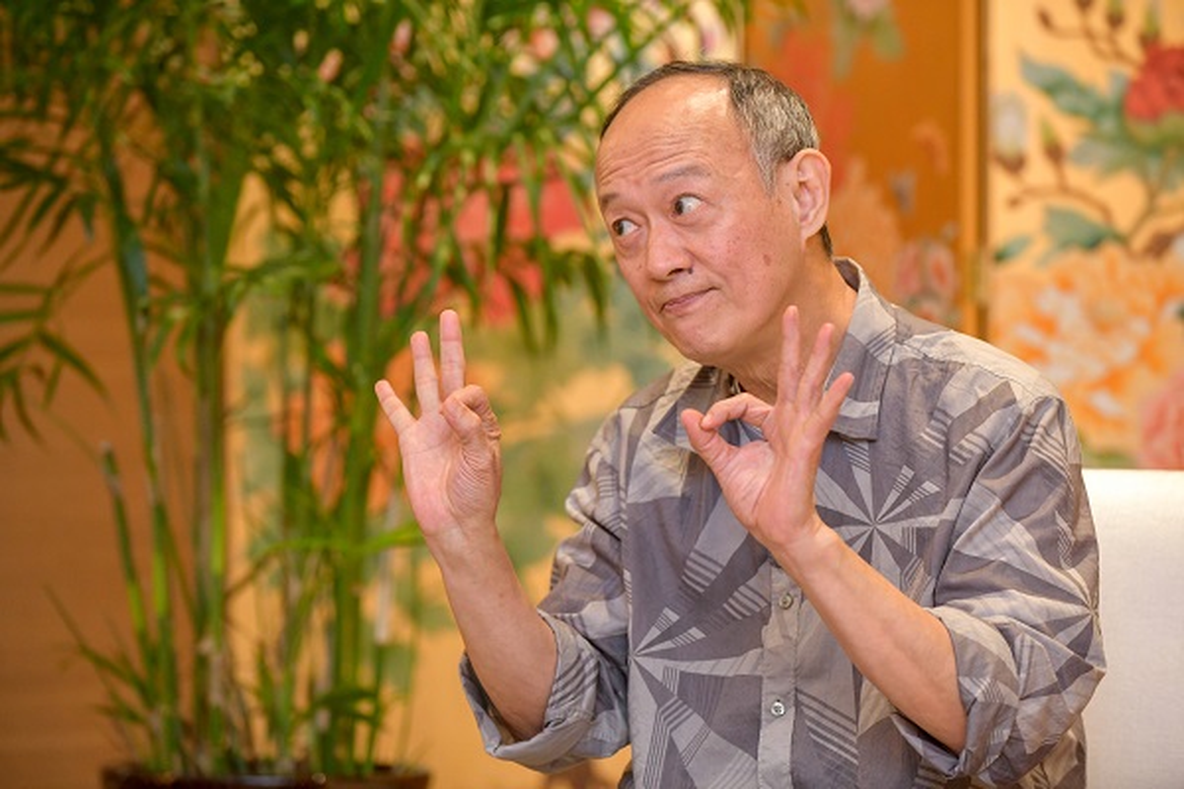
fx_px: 4440
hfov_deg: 15.2
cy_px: 394
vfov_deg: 10.2
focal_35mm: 135
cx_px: 592
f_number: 3.5
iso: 2500
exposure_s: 1/125
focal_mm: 135
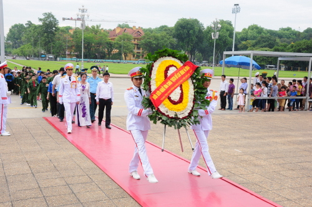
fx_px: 389
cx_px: 156
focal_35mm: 45
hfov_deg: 43.7
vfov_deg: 29.8
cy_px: 104
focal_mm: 30
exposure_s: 1/125
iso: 250
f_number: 9
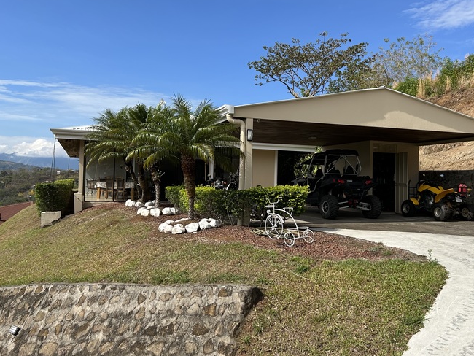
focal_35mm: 32
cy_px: 161
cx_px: 262
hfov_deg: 56.7
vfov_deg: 44.1
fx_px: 438
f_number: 1.5
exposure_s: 1/4115
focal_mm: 5.7
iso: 50
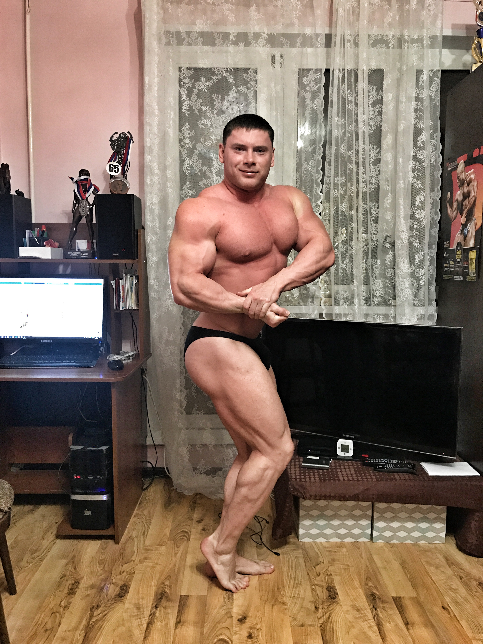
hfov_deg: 49.7
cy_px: 322
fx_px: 521
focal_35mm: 28
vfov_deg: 63.4
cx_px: 242
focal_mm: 3.99
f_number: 1.8
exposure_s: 1/13
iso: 100
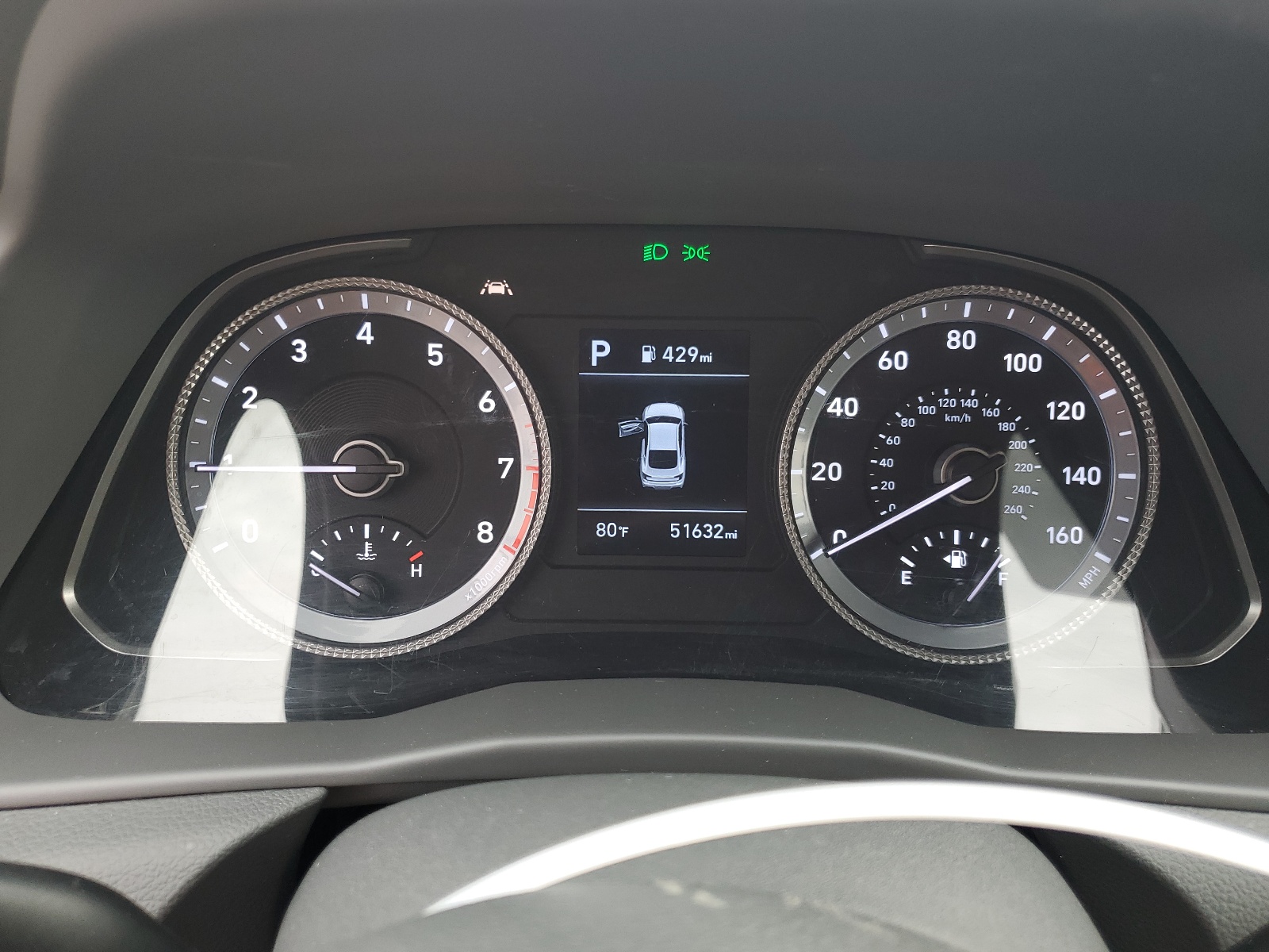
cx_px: 634
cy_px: 476
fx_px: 953
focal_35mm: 26
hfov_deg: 67.3
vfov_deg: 53.1
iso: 51
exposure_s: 1/60.2
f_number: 1.5
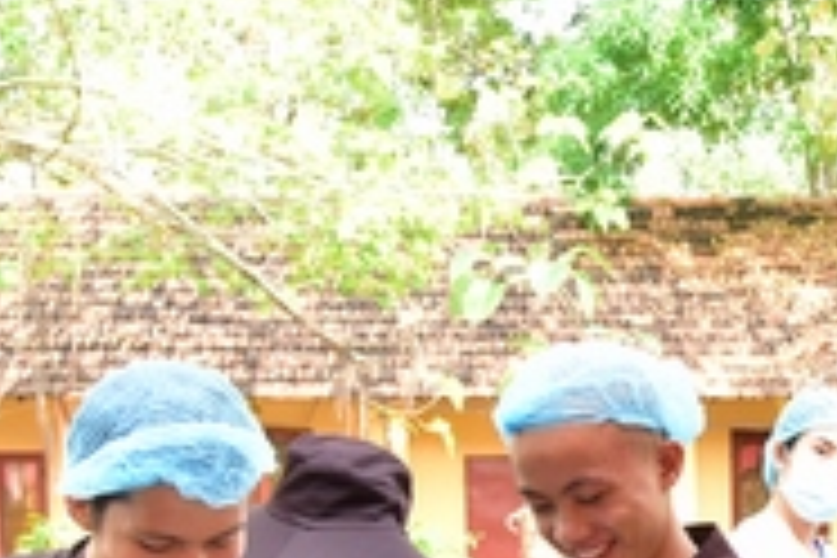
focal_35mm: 84
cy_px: 644
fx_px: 1953
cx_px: 958
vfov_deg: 15.7
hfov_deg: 22.6
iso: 640
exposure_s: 1/80
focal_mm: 24
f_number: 5.6
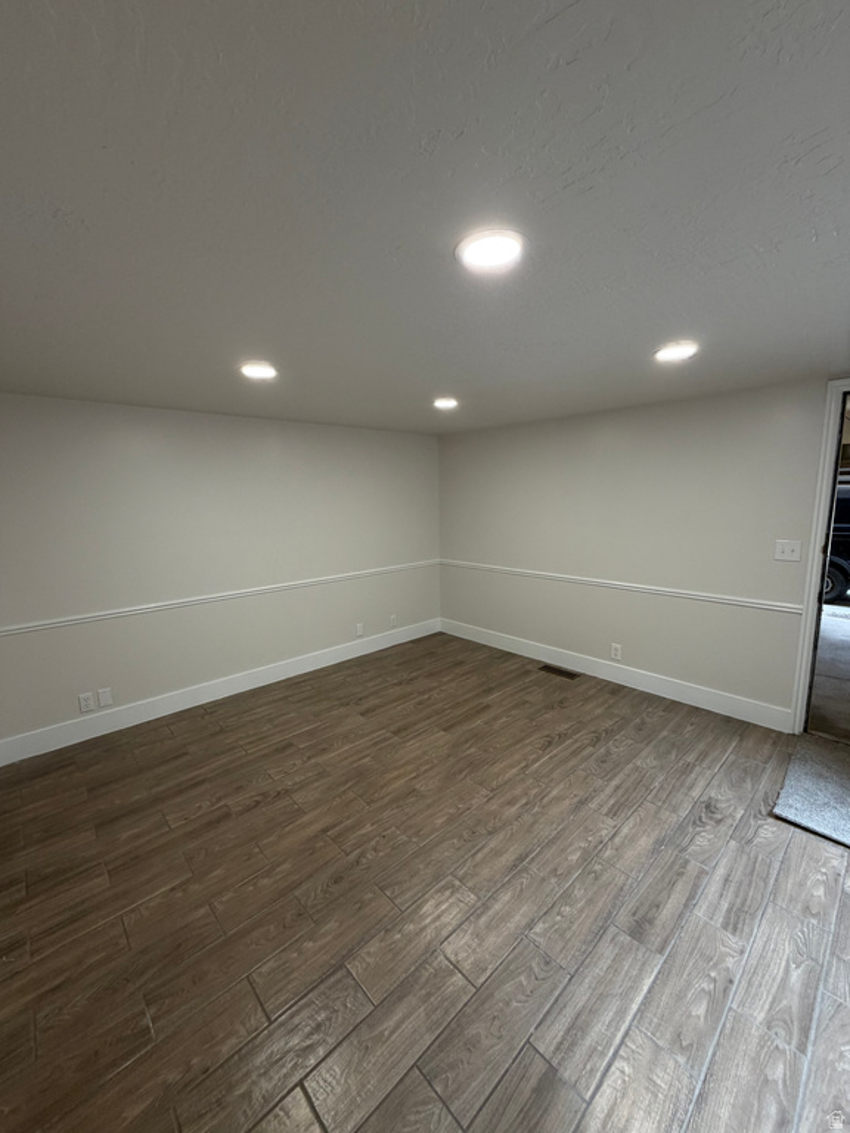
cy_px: 566
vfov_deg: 102.1
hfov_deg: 85.7
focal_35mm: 14
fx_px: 458
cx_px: 425
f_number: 2.2
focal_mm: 2.22
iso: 160
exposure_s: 1/120
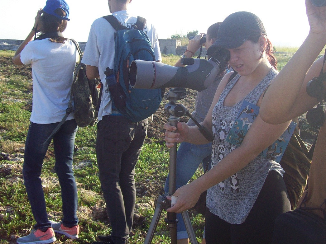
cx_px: 170
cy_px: 89
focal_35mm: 49
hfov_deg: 38.9
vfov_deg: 29.5
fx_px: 461
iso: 80
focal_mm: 6
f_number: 2.7
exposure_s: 1/553
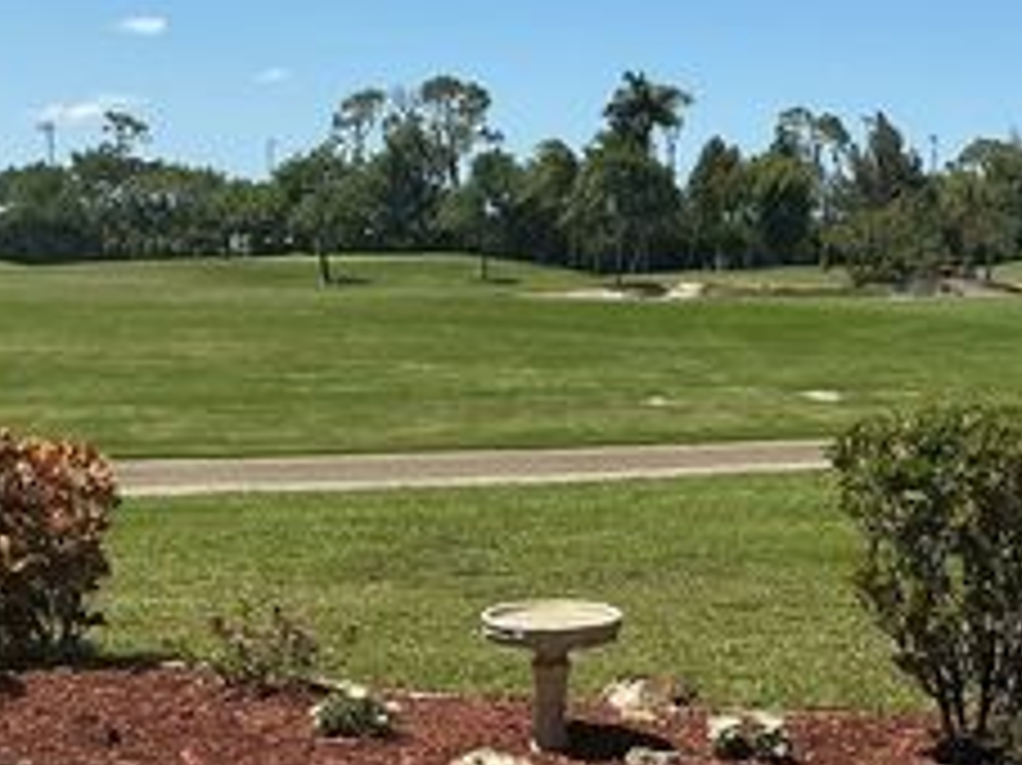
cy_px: 583
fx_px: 1889
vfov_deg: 22.7
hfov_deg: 30.1
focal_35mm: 64
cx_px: 648
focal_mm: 3
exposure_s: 1/1984
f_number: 1.8
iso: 25
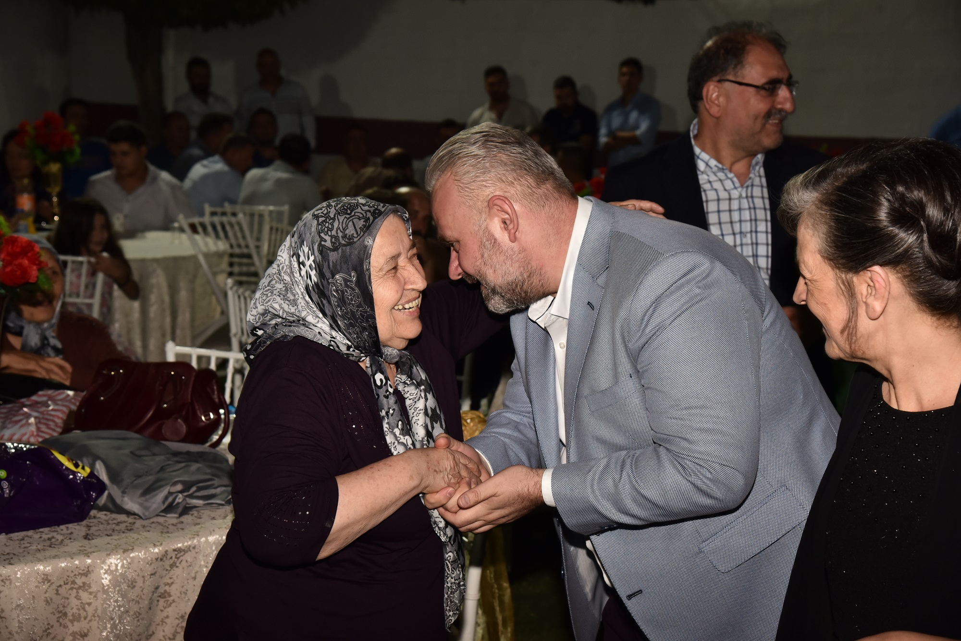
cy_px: 320
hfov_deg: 30.9
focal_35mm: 65
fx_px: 1736
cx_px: 480
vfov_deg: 20.9
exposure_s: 1/60
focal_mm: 65
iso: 800
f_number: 7.1
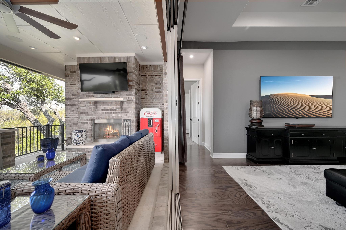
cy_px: 115
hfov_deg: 104.3
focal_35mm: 14
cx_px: 173
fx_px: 134
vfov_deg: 81.1
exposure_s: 1/5
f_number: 9
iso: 1000
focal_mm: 14
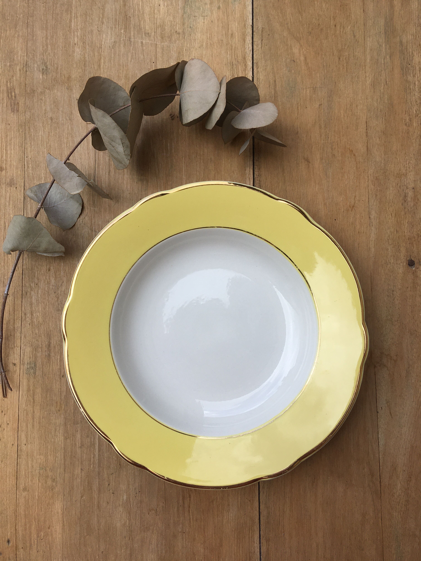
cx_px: 210
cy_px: 280
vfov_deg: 61.7
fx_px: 470
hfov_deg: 48.2
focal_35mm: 29
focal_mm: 4.15
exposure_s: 1/761
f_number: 2.2
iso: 25
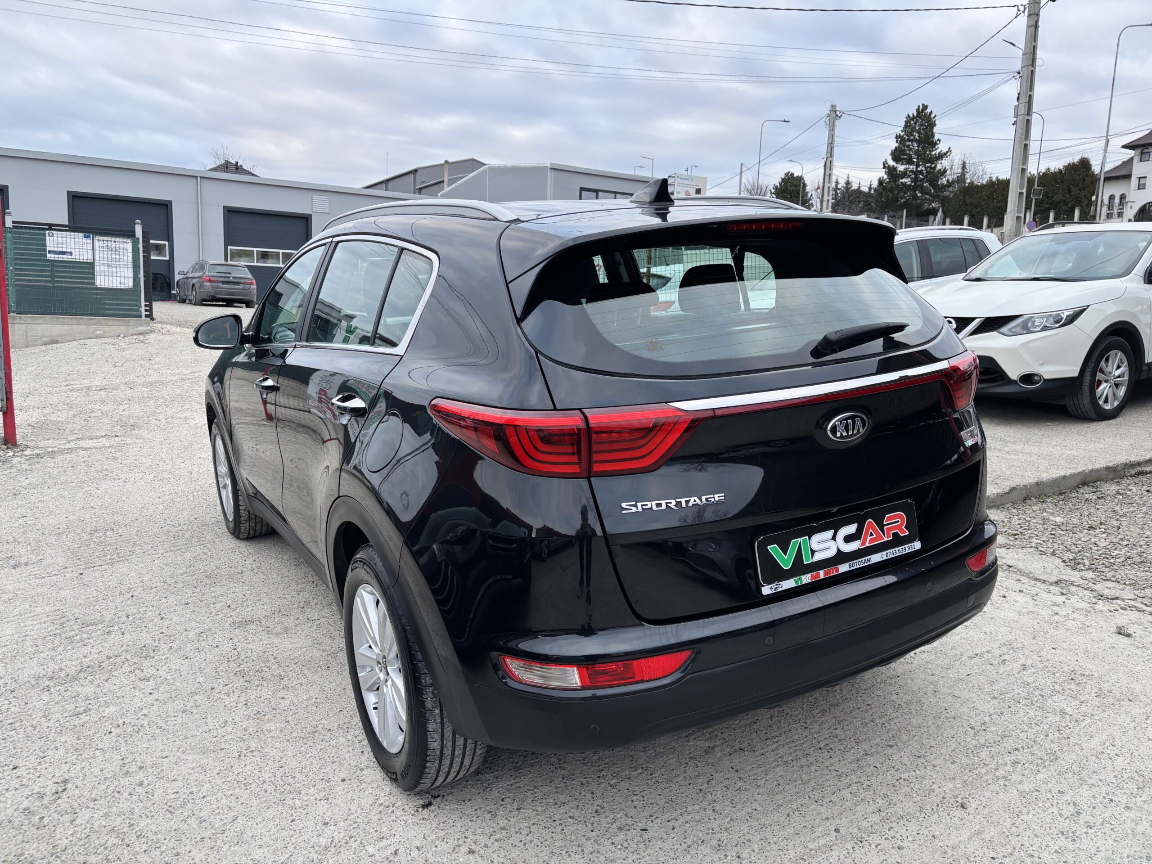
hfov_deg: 67.3
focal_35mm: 26
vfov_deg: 53.1
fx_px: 865
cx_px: 576
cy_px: 432
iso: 80
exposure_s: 1/121
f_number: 1.6
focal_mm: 5.96
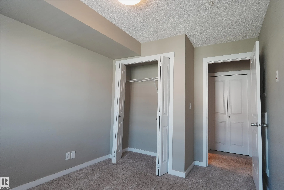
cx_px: 142
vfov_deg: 62.0
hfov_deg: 84.0
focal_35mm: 20
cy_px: 95
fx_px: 158
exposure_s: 1/50
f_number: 5.6
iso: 1000
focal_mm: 20
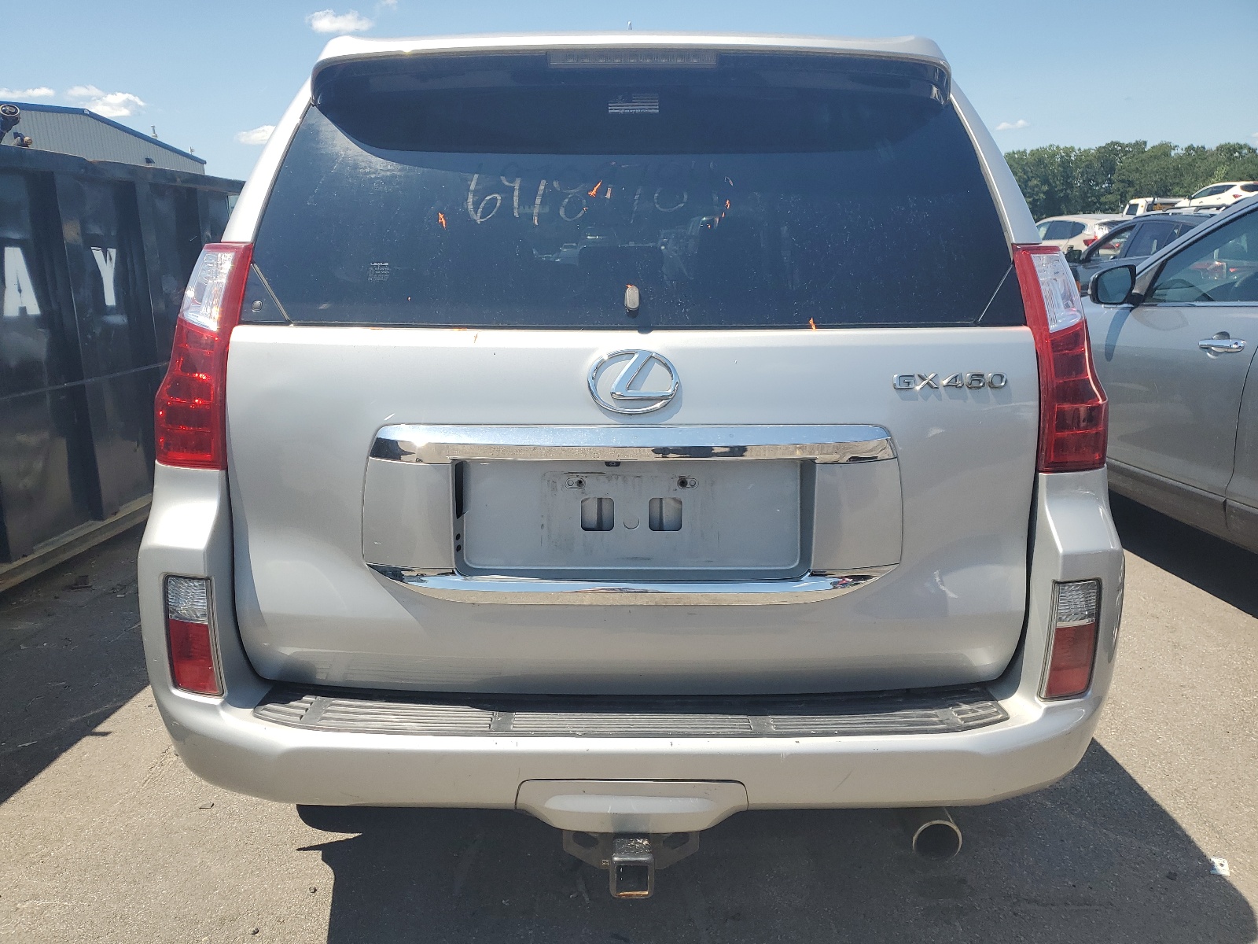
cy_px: 472
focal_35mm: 26
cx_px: 629
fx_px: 945
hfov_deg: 67.3
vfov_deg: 53.1
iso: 50
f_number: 1.5
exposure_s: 1/2500
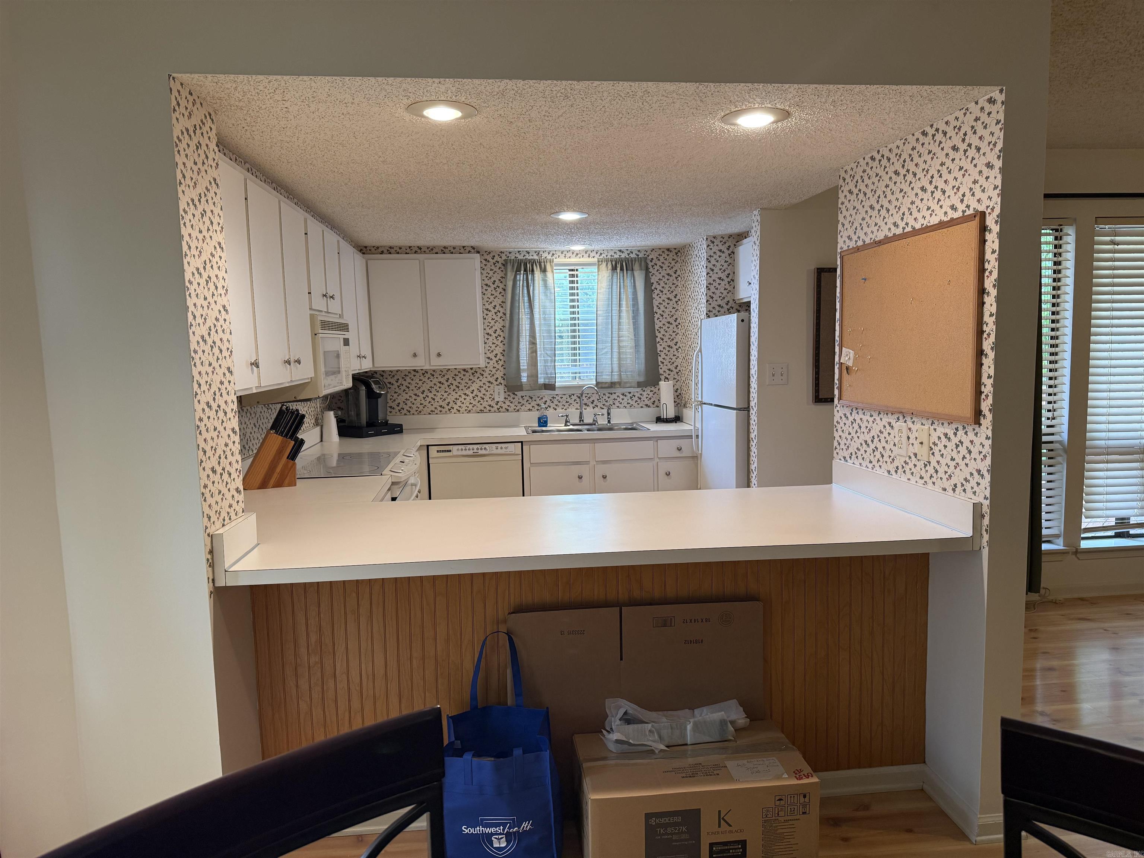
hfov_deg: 71.6
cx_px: 572
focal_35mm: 24
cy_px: 429
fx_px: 793
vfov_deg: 56.8
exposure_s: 1/120
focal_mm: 6.76
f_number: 1.78
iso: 160
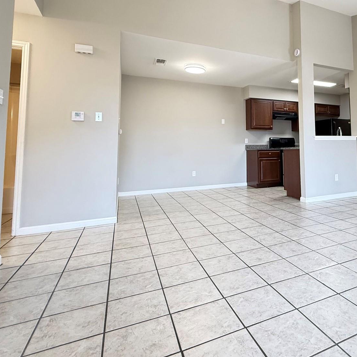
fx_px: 268
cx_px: 267
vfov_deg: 66.1
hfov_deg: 63.4
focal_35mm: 23
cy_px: 130
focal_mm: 2.22
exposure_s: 1/120
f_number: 2.2
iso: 500
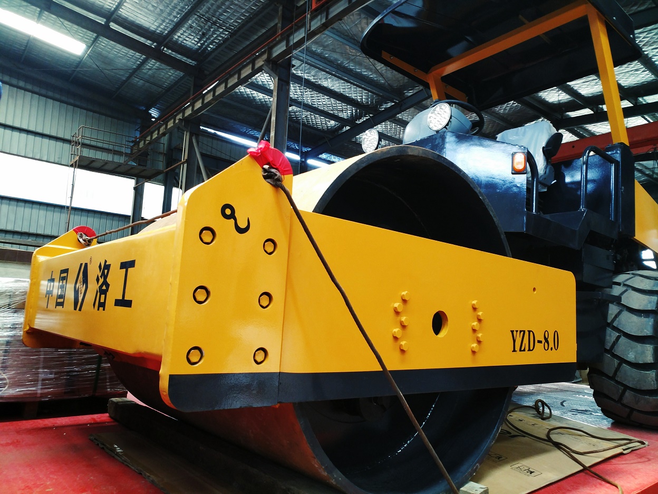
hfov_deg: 65.3
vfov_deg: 51.4
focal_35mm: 27
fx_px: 513
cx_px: 329
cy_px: 247
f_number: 2.2
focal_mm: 4.73
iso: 160
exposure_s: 1/33
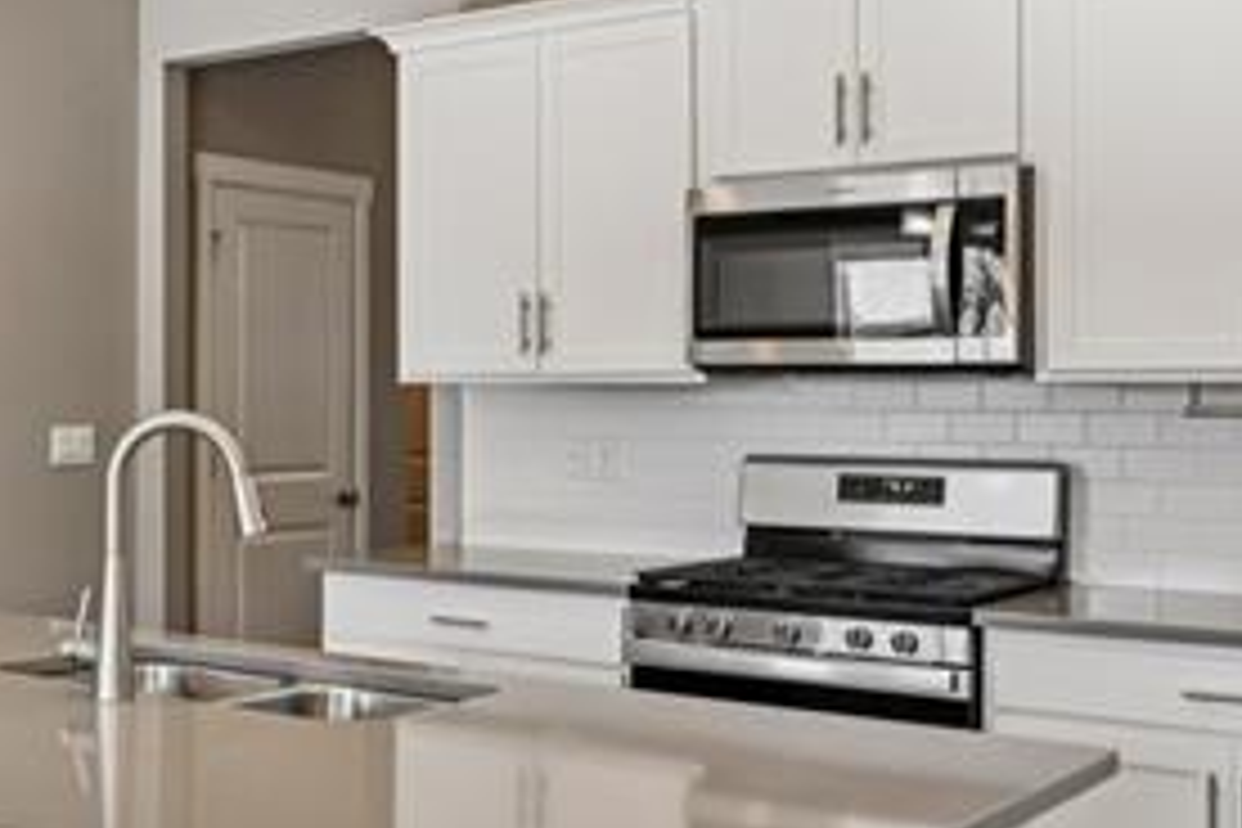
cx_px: 279
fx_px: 1794
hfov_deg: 37.1
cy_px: 356
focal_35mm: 52
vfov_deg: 26.0
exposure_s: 1/15
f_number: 8
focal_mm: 14
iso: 125
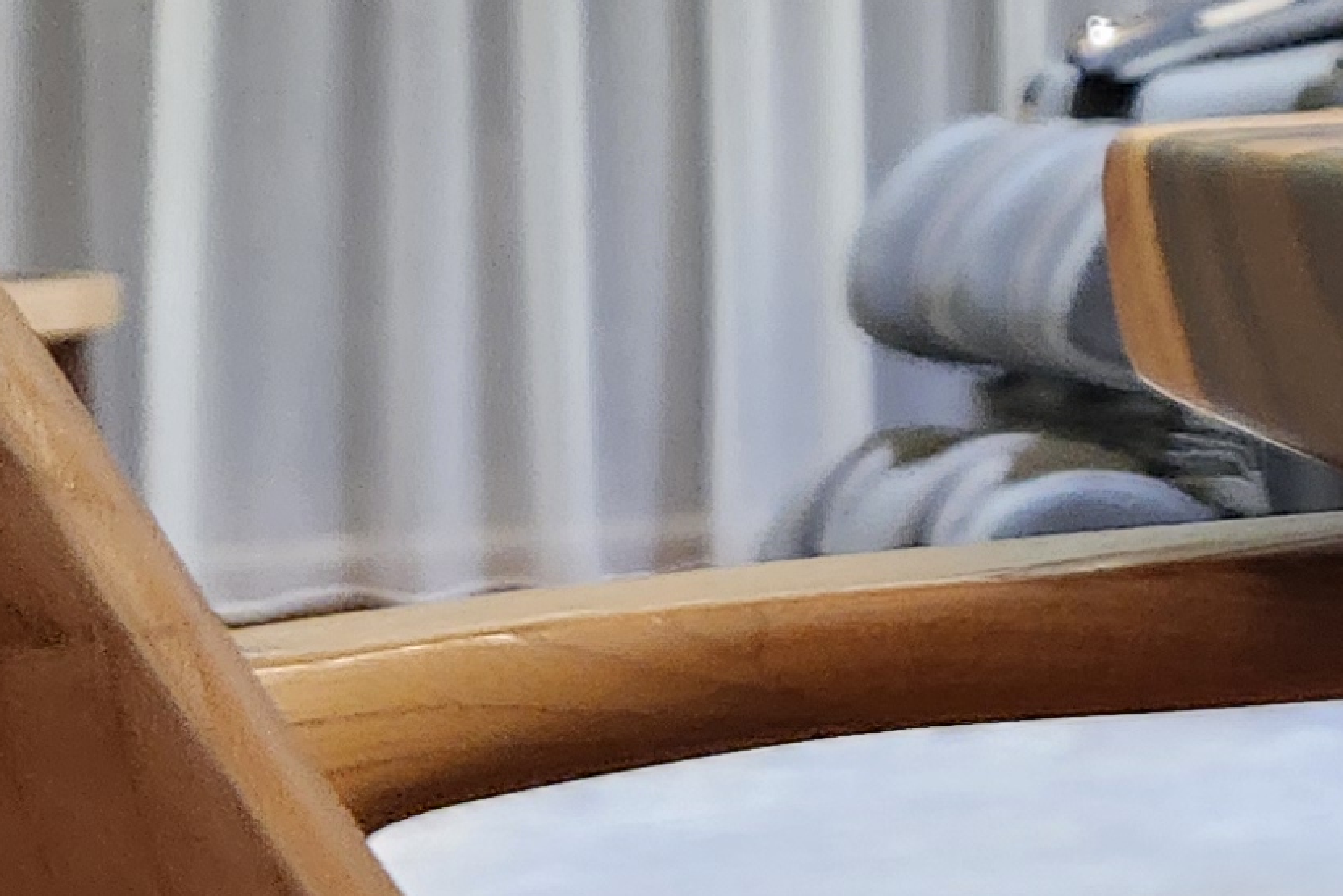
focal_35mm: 115
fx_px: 4291
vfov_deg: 11.7
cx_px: 2032
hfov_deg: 16.2
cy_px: -165
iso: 500
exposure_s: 1/100
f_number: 1.8
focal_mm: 5.4
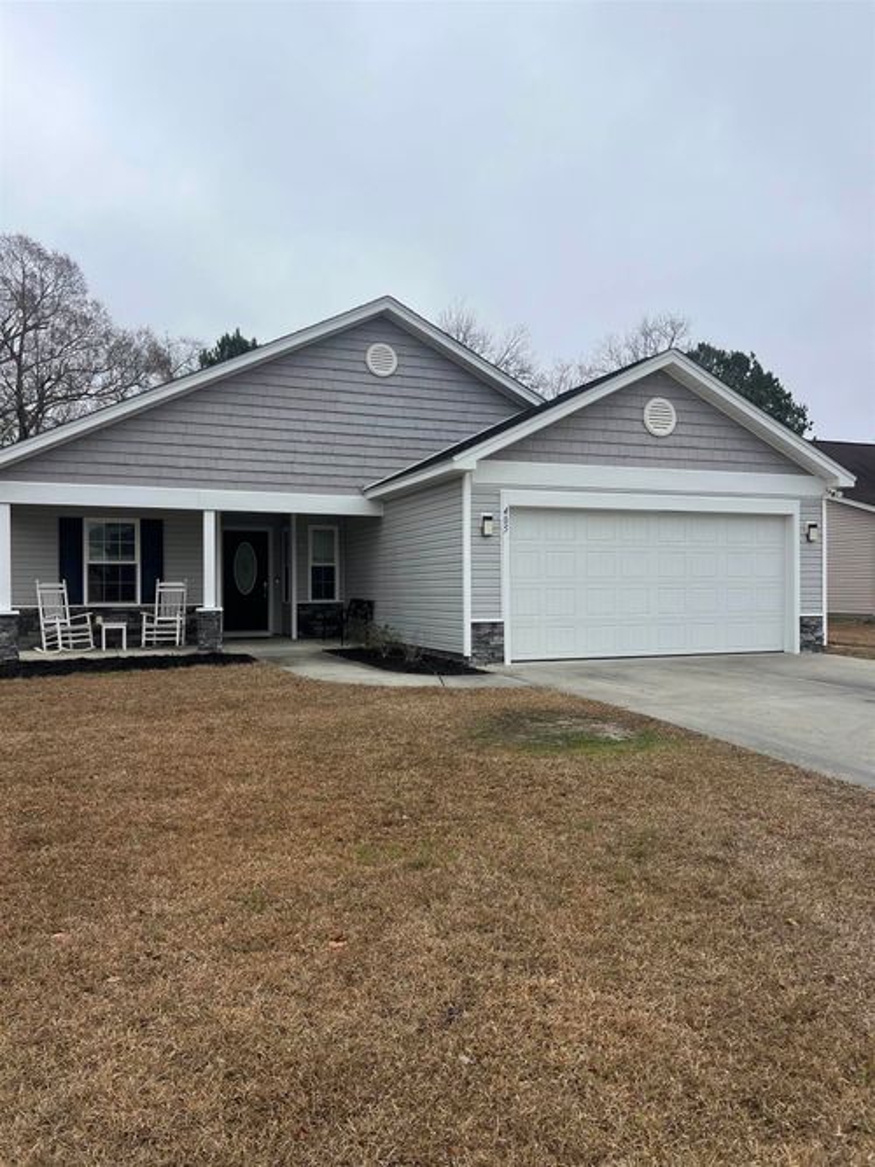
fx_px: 877
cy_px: 584
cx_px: 438
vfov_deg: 67.3
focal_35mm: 26
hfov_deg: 53.0
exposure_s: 1/1597
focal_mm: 5.7
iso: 50
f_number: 1.5
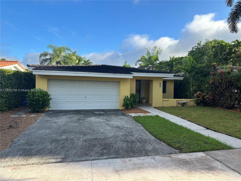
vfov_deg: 56.8
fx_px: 167
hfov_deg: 71.6
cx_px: 120
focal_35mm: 24
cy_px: 90
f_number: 1.78
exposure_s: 1/1779
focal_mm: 6.86
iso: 80
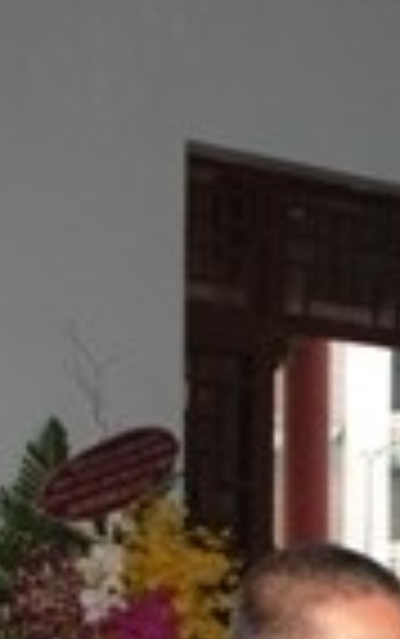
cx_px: 804
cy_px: 986
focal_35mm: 151
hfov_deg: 8.3
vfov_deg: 13.0
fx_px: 2628
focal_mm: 22
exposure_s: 1/60
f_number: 4
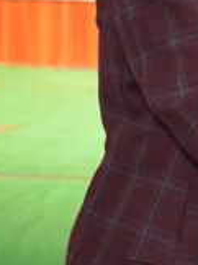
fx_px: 1445
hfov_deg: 7.1
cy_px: 16
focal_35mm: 189
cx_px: 555
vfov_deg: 10.4
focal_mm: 31
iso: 1250
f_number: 2.8
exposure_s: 1/100
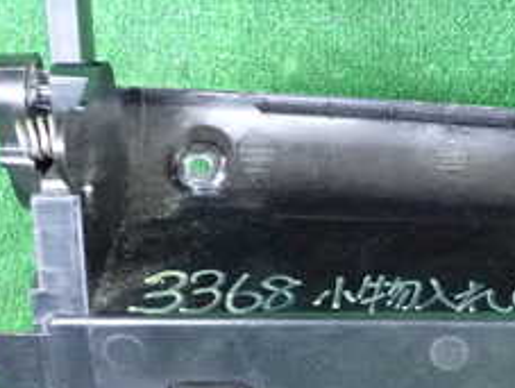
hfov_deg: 20.0
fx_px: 1416
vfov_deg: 15.6
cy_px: 272
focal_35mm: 95
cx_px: 515
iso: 2000
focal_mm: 6.37
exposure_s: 1/125
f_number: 2.5
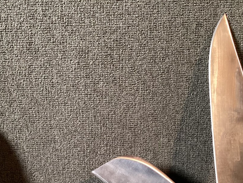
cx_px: 100
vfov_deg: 24.4
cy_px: 168
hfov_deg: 33.2
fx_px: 407
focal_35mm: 58
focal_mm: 3.3
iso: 320
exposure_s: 1/50
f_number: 2.4
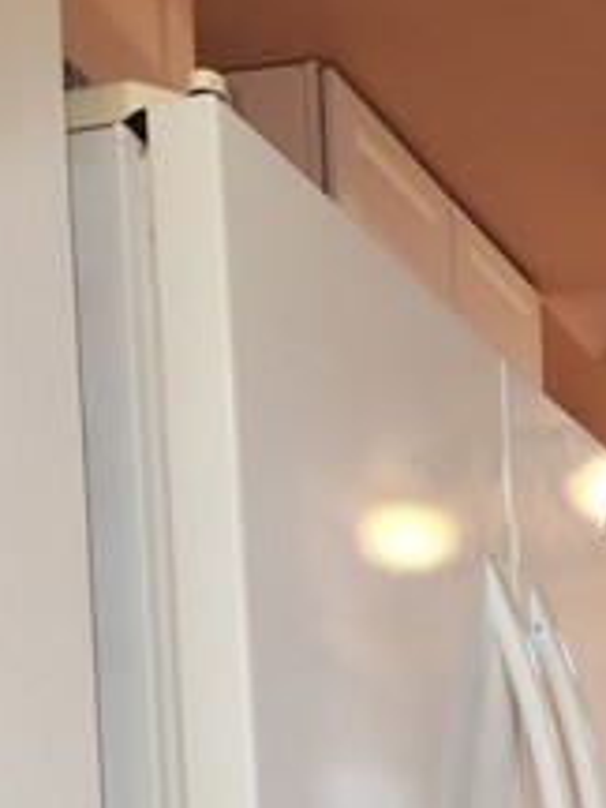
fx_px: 1587
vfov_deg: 25.3
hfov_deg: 19.4
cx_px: 860
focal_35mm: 68
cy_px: 1003
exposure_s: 1/60
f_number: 1.8
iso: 100
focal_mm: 5.4
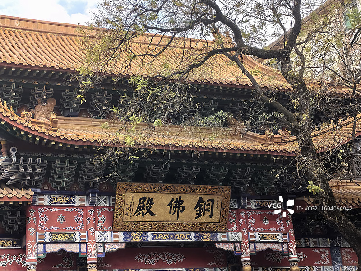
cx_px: 180
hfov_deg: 28.2
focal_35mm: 69
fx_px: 720
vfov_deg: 21.3
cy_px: 136
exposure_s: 1/1087
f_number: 2
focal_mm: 5.75
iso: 100
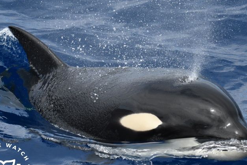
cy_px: 95
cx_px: 132
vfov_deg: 4.1
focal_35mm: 333
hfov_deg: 6.2
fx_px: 2283
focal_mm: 260
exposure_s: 1/8000
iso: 1600
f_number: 5.6
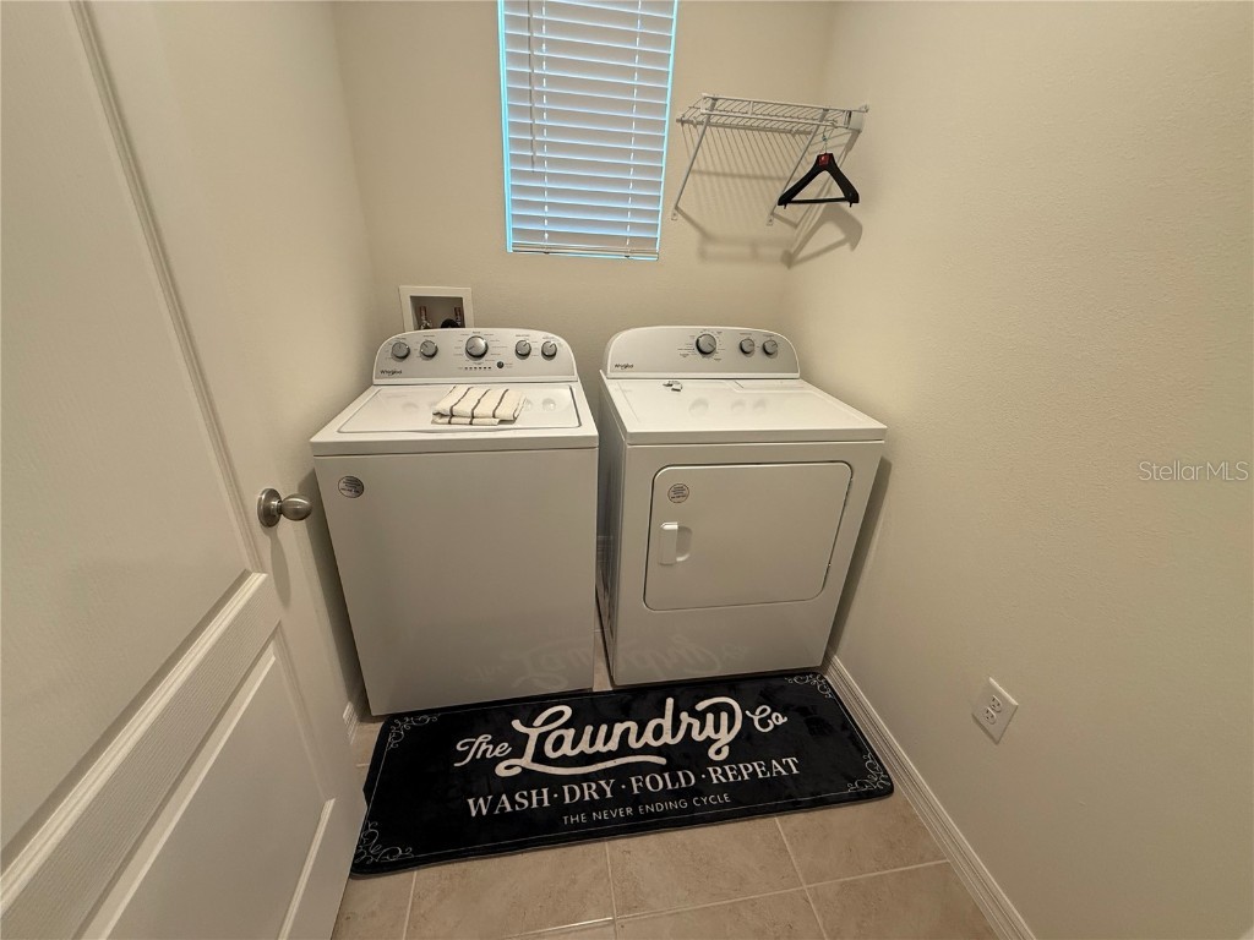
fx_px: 507
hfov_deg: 102.1
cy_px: 470
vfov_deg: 85.7
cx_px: 627
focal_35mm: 14
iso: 200
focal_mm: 2.22
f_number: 2.2
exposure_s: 1/60
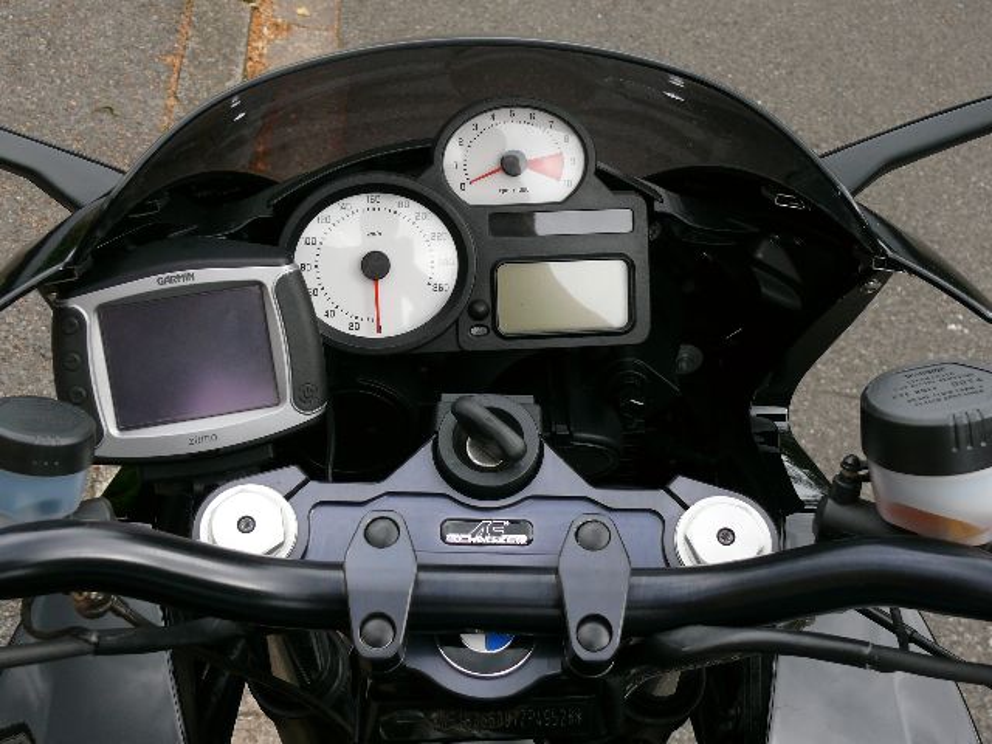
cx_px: 496
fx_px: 1519
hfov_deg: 36.2
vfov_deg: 27.5
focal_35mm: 53
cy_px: 372
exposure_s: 1/100
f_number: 4
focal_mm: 9.8
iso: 100
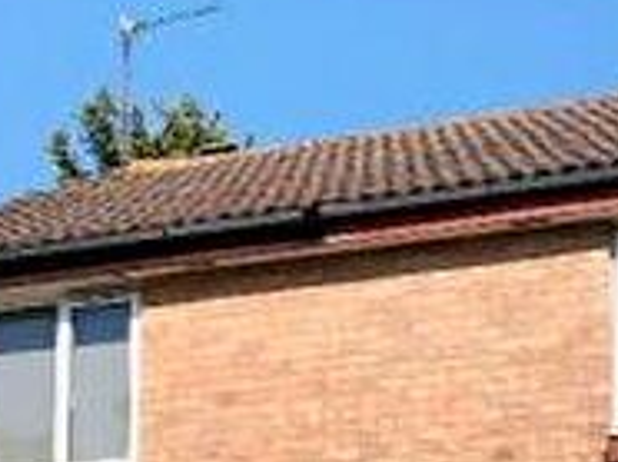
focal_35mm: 98
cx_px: 688
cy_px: 716
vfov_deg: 14.0
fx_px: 1747
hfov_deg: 19.2
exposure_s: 1/2915
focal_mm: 4.25
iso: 25
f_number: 1.8
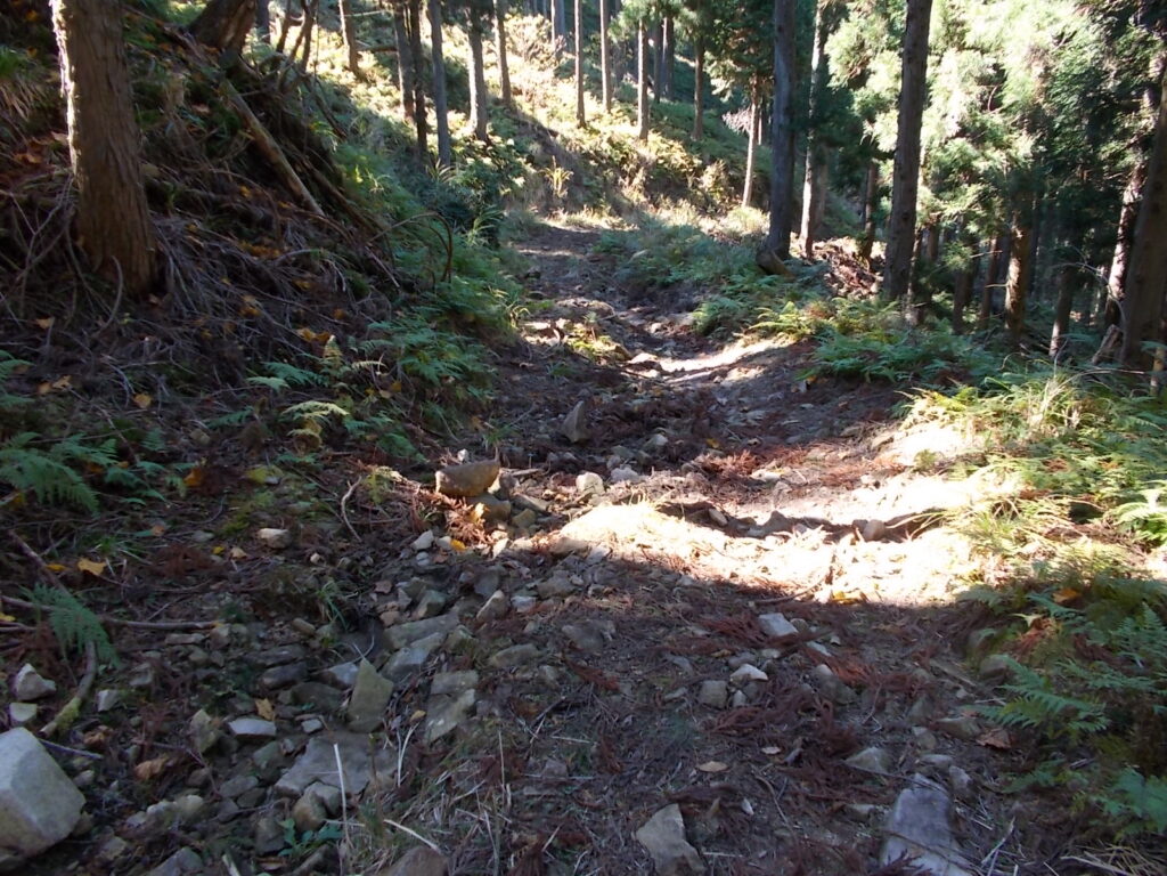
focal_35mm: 26
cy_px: 438
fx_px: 877
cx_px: 584
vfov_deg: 53.1
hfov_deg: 67.3
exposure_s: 1/30
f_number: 3.2
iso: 80
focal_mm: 4.6
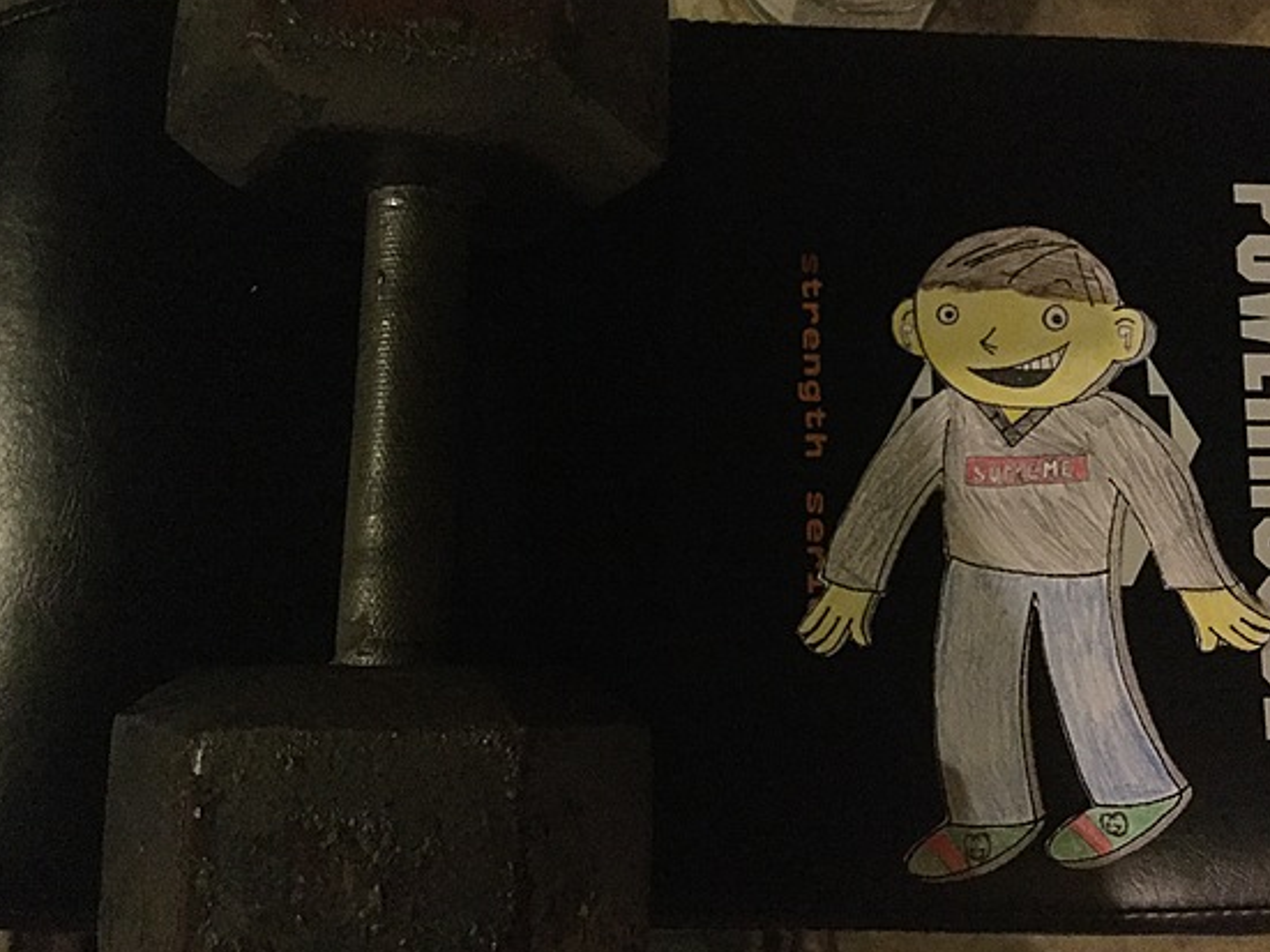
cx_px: 710
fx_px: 1320
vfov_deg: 39.6
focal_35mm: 36
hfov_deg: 51.2
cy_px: 452
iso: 400
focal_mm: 3.3
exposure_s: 1/15
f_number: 2.4
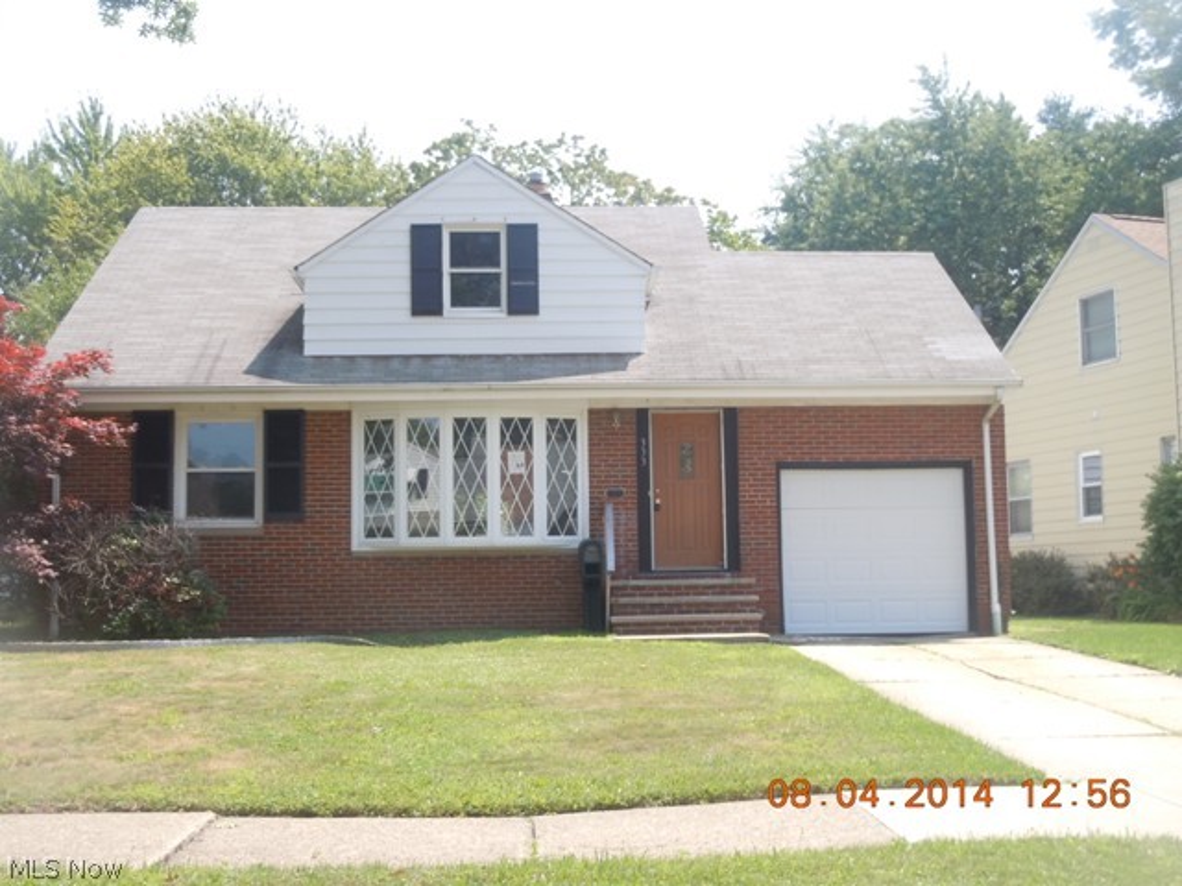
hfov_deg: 42.1
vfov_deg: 32.2
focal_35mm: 45
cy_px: 443
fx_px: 1537
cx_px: 591
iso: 100
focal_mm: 8.1
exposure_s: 1/200
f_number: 4.6
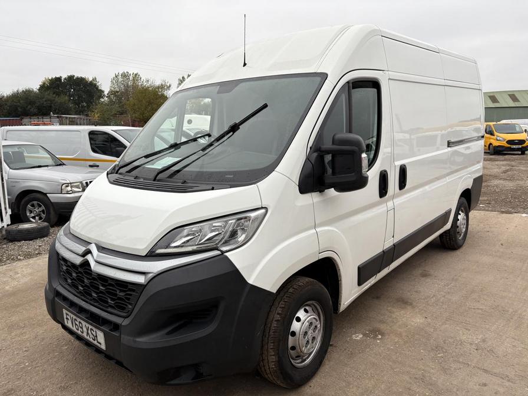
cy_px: 198
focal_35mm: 26
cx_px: 264
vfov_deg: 53.1
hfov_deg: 67.3
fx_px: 397
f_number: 1.6
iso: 50
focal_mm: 5.96
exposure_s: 1/680
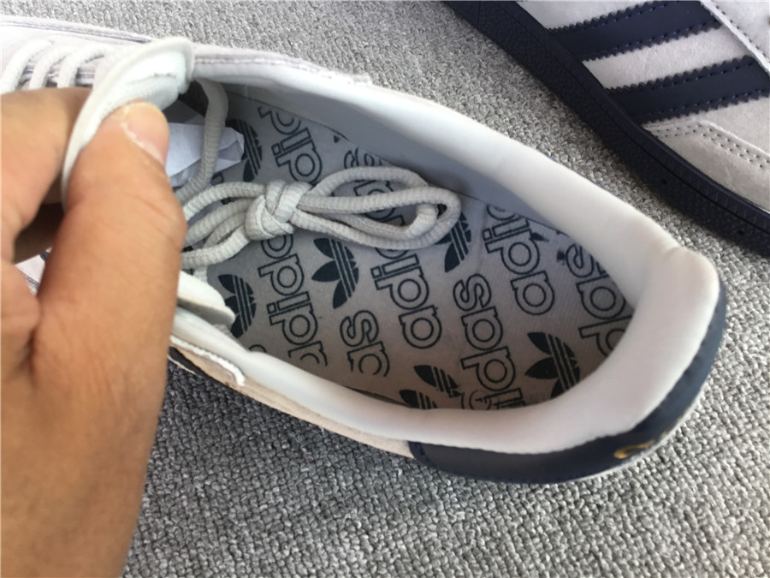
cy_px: 289
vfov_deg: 45.4
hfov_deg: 58.4
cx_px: 385
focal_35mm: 31
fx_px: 690
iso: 25
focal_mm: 3.3
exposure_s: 1/100
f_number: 2.4
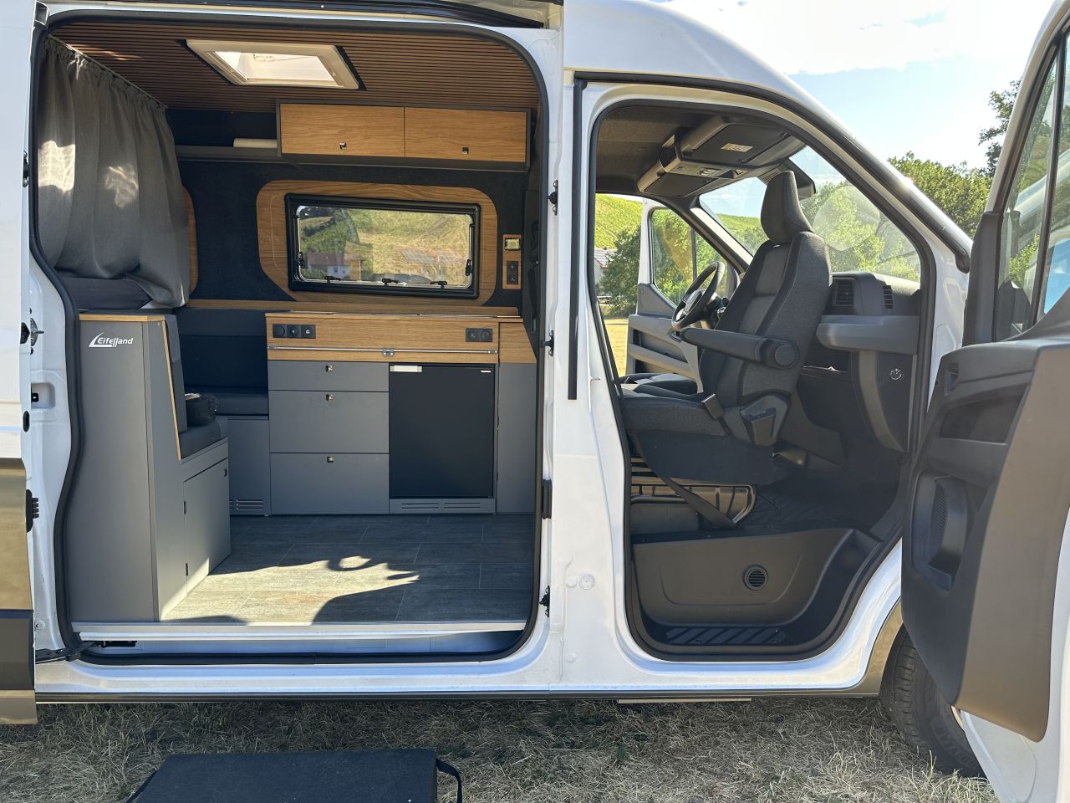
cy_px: 402
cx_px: 535
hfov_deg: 71.6
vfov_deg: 56.8
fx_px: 742
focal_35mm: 24
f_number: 1.78
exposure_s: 1/630
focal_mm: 6.86
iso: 80
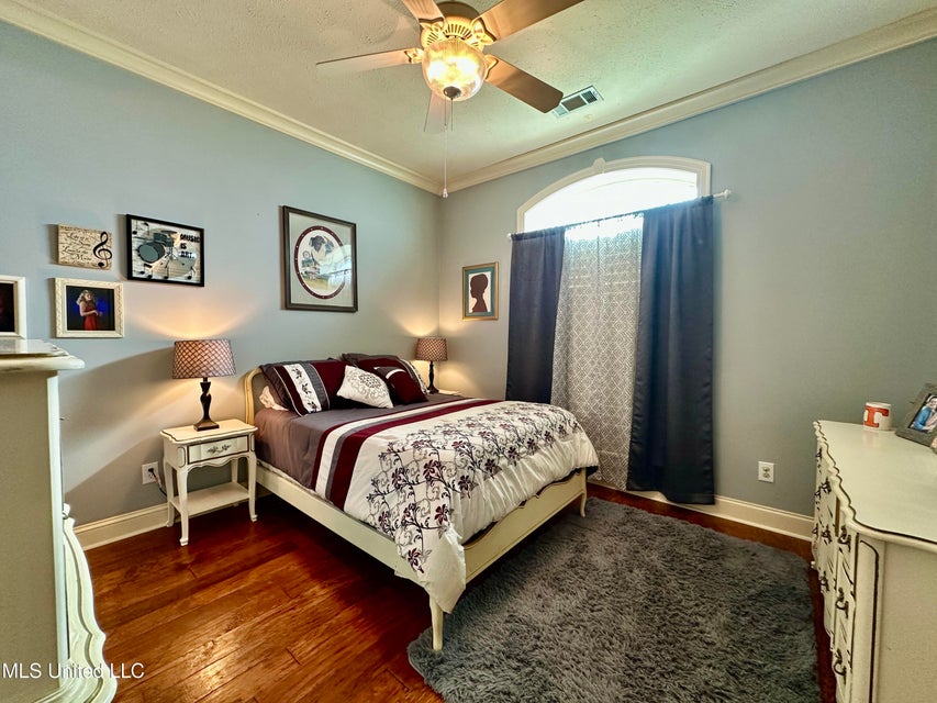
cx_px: 468
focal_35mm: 14
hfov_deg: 102.1
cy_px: 352
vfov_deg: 85.7
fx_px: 379
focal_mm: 2.22
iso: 160
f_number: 2.2
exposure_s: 1/60
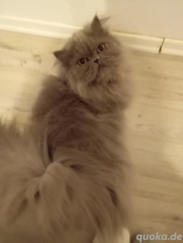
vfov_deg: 63.4
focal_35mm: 28
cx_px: 92
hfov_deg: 49.9
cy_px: 122
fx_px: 197
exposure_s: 1/16.7
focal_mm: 4.27
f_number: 1.8
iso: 3128
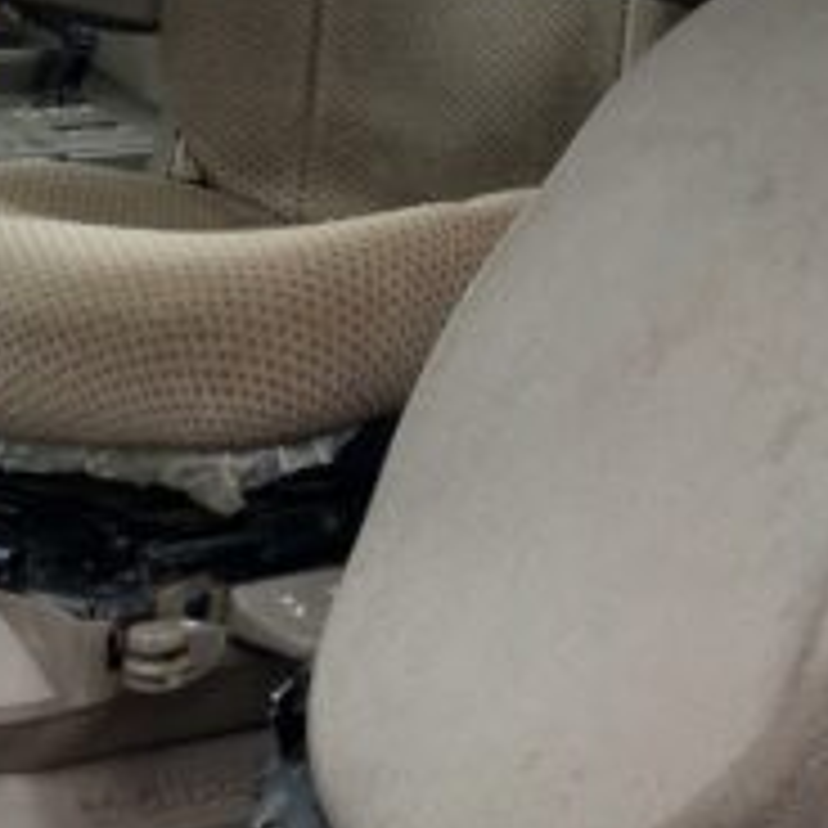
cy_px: 158
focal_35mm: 89
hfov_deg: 19.4
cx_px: 585
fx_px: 2409
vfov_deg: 19.3
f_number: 1.8
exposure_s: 1/122
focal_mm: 3
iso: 25
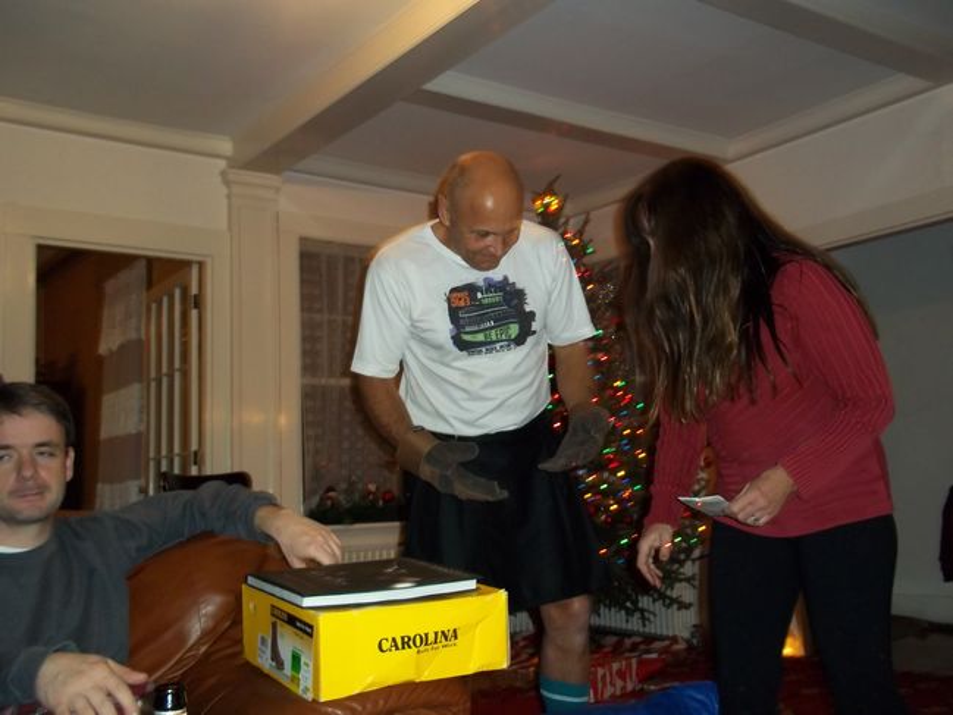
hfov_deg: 51.3
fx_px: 991
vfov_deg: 39.7
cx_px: 476
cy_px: 358
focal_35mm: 36
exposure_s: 1/30
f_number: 3.1
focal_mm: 6.5
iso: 250
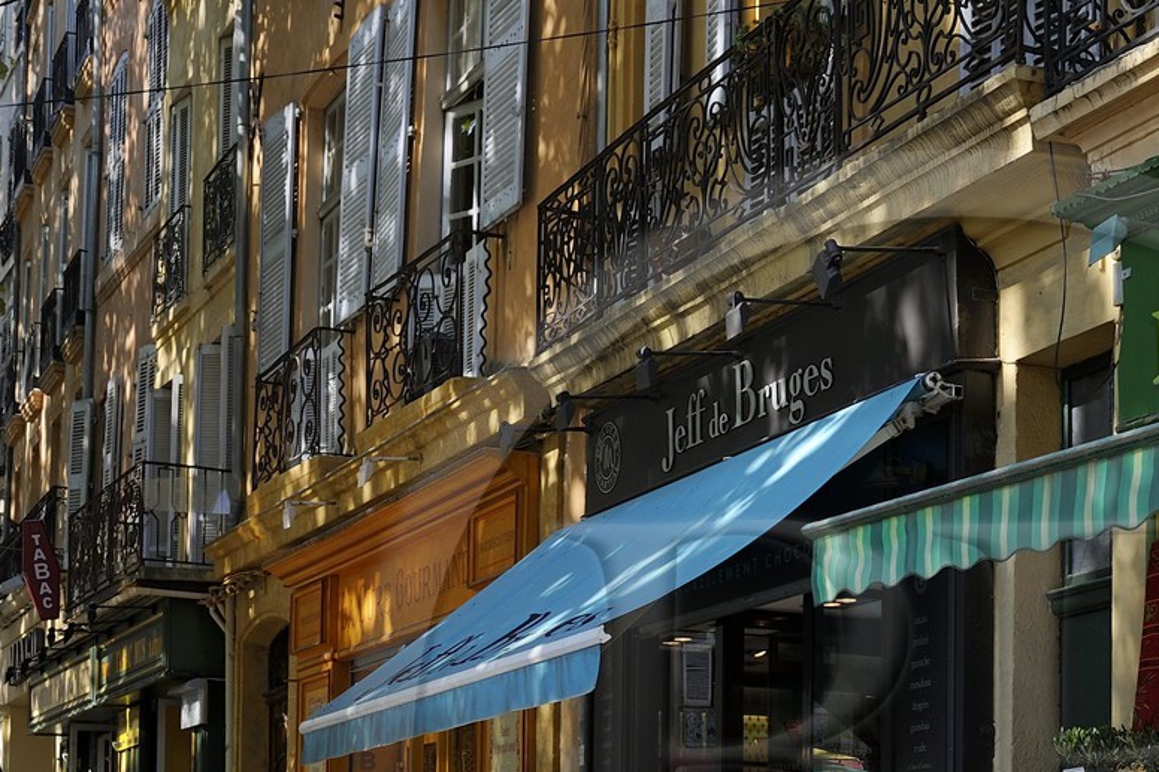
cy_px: 769
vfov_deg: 20.0
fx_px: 2124
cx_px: 962
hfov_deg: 29.7
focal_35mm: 66
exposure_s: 1/160
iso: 200
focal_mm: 32
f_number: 6.3
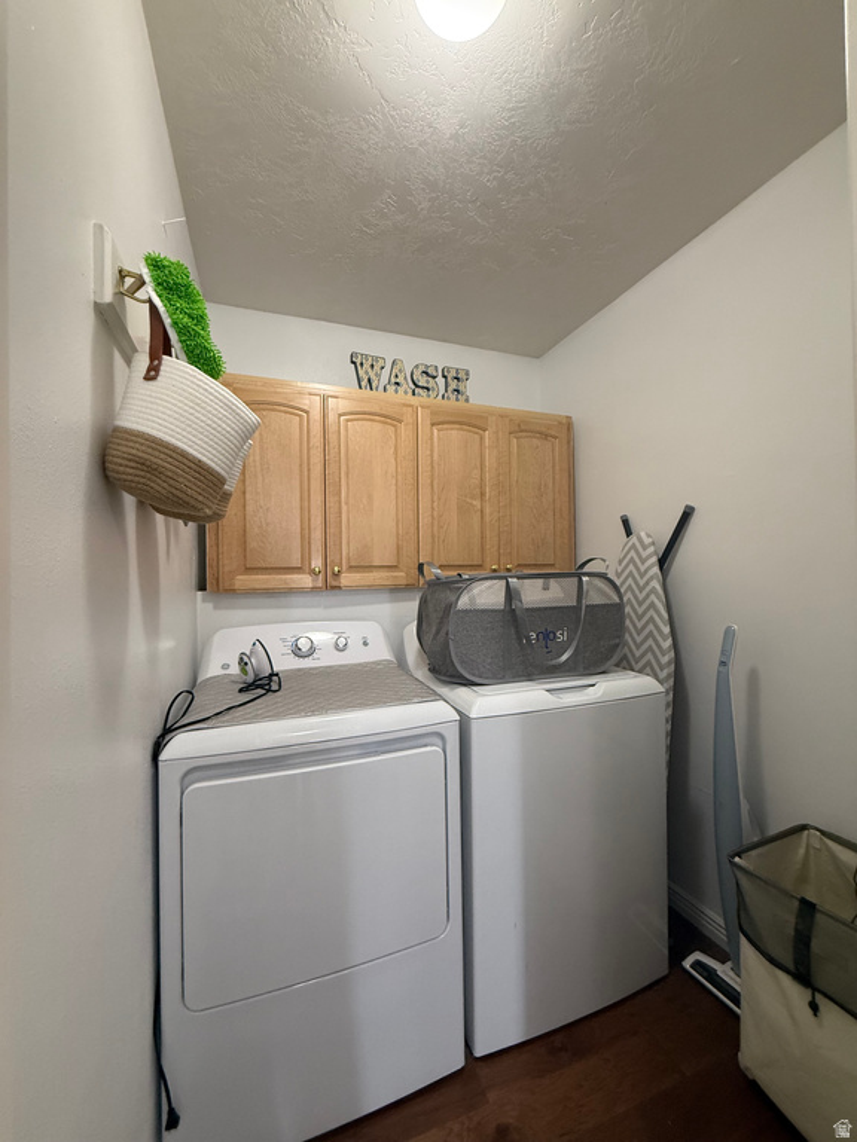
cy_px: 571
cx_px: 428
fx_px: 462
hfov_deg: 85.7
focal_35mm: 14
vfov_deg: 102.1
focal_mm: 2.22
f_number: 2.2
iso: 250
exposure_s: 1/60
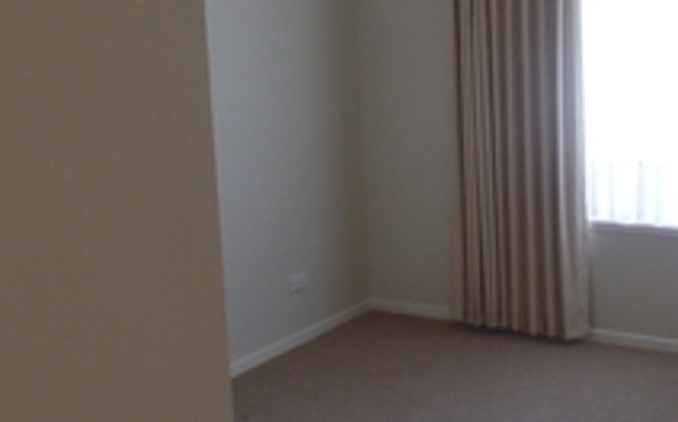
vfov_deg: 27.7
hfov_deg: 41.0
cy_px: 128
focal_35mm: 46
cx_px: 576
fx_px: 849
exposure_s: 1/30
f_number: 2.8
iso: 240
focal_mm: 4.1
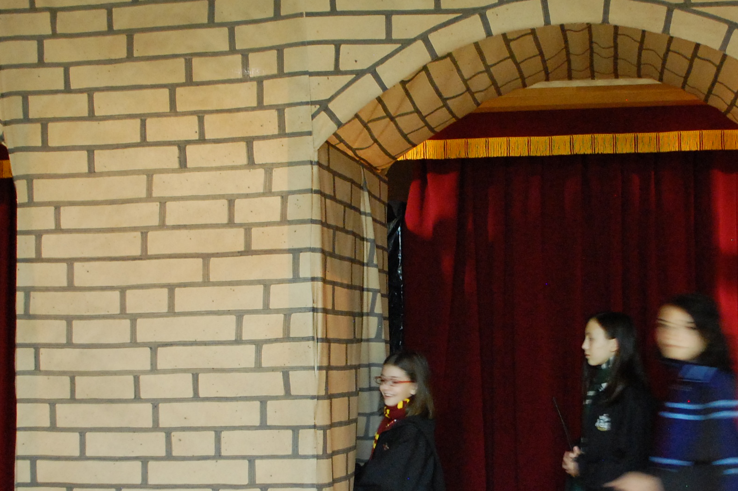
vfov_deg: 26.4
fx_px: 1045
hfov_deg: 38.7
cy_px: 306
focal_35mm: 51
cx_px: 454
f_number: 3.8
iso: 1600
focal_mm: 18
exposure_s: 1/4
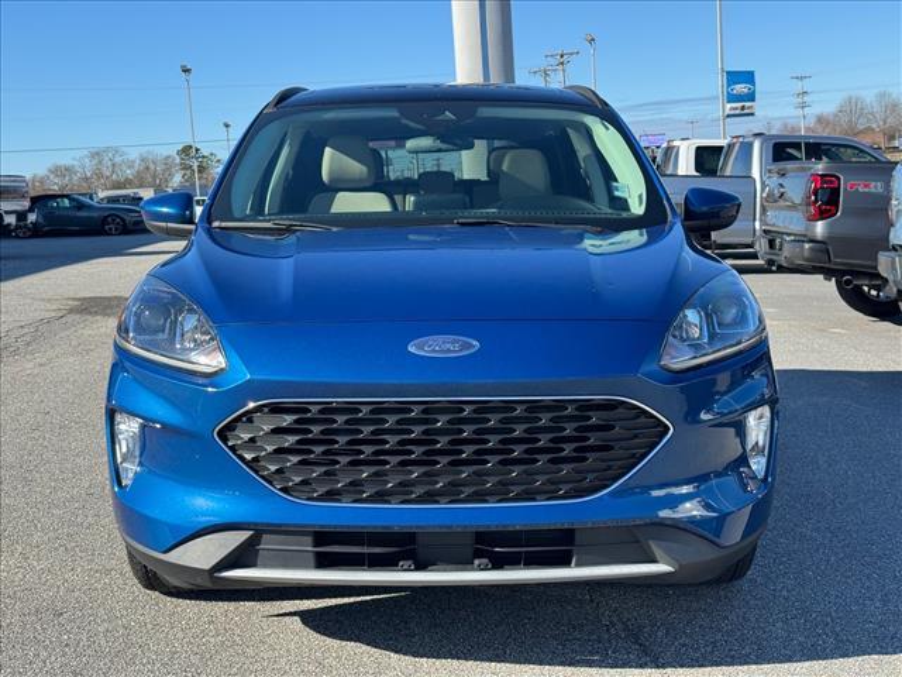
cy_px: 338
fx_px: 1251
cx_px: 451
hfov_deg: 39.7
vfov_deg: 30.3
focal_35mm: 48
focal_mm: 6.76
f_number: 1.78
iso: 64
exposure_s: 1/1458
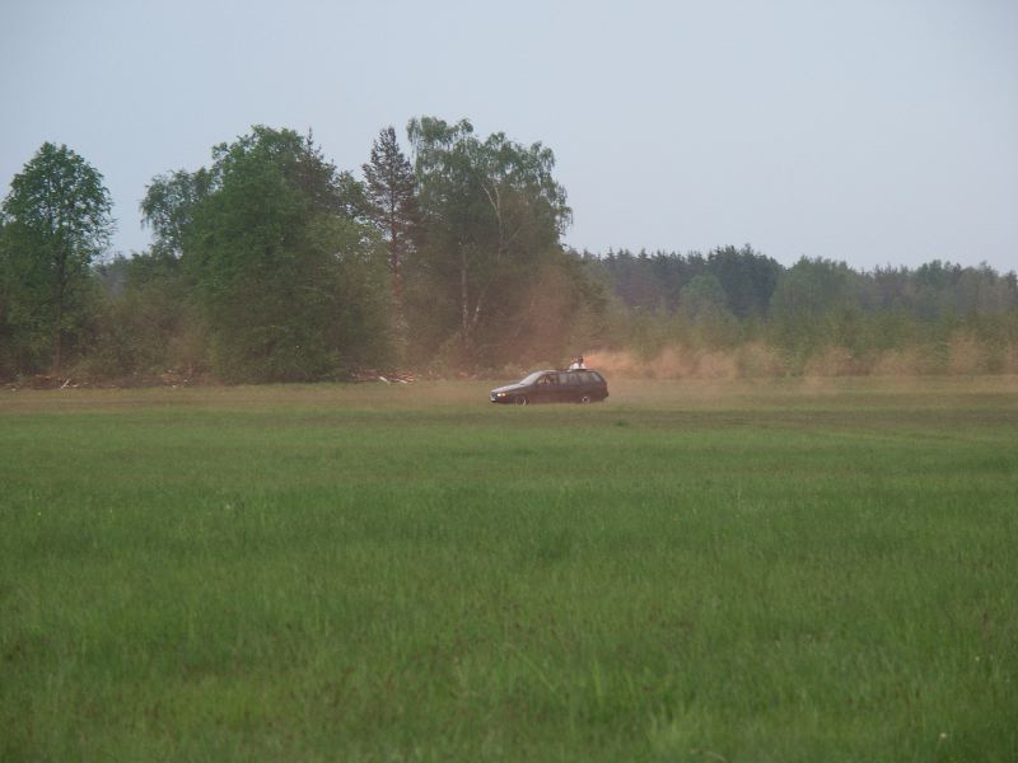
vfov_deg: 7.5
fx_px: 5852
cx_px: 509
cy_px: 382
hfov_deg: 9.9
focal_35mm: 199
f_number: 3.5
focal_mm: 50.28
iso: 100
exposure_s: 1/250
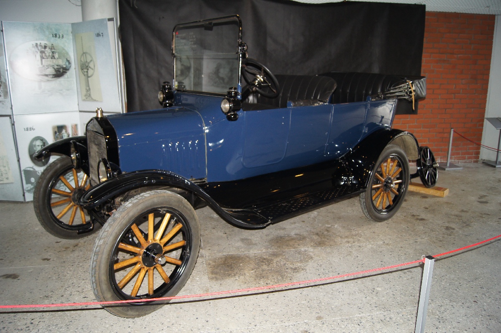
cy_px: 166
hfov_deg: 67.4
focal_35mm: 27
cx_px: 250
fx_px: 375
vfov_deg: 47.9
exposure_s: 1/160
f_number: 3.5
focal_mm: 18
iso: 400
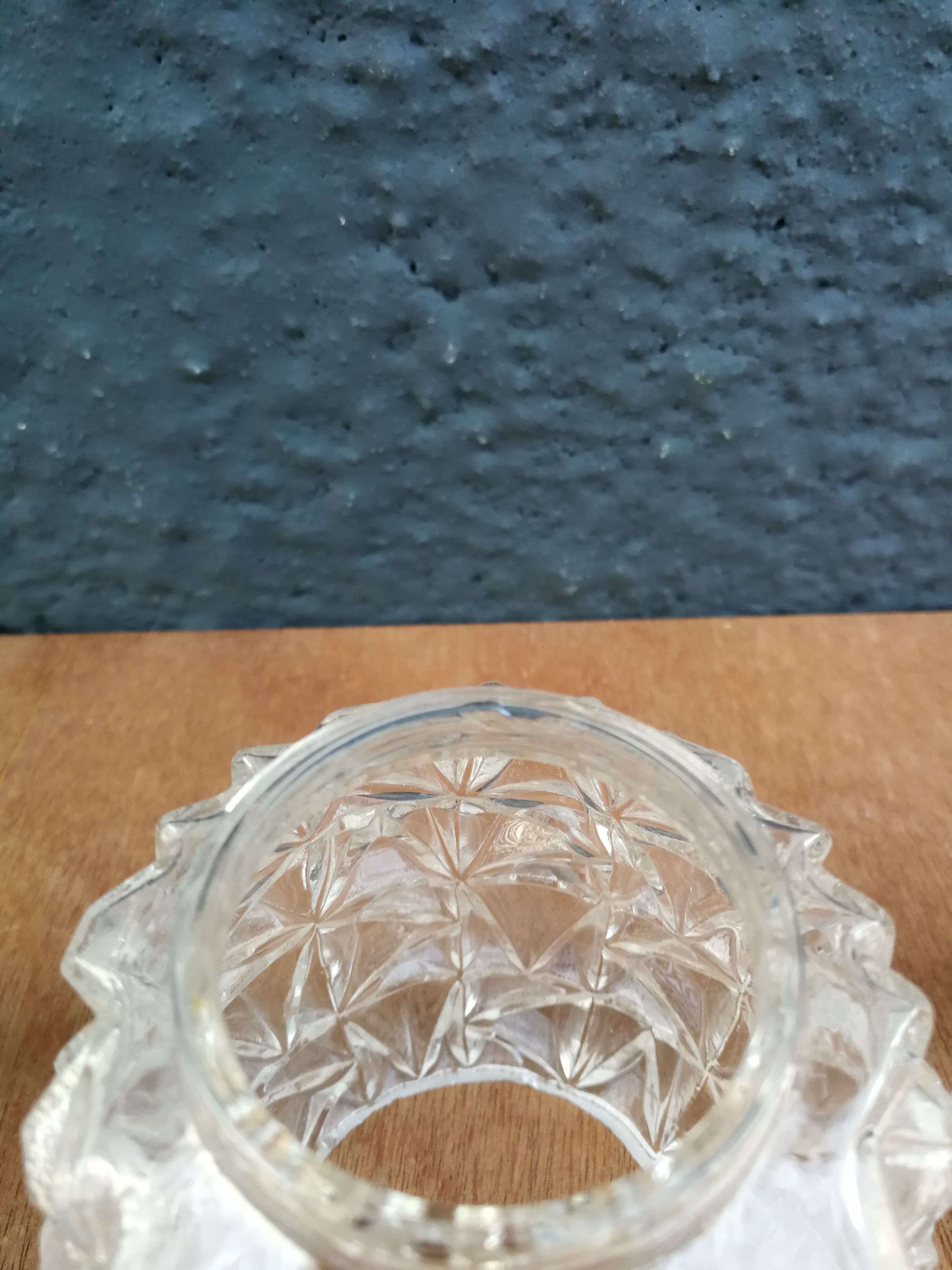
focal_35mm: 27
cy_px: 635
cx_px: 476
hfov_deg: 51.4
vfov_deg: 65.3
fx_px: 990
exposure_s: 1/33.3
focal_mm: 3.95
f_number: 2.2
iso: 125
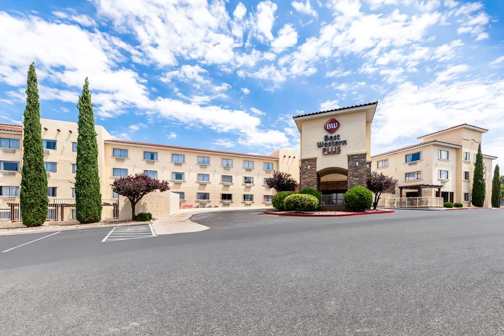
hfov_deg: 104.3
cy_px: 168
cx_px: 252
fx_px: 196
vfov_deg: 81.2
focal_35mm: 14
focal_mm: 14
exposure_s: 1/250
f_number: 8
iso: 100
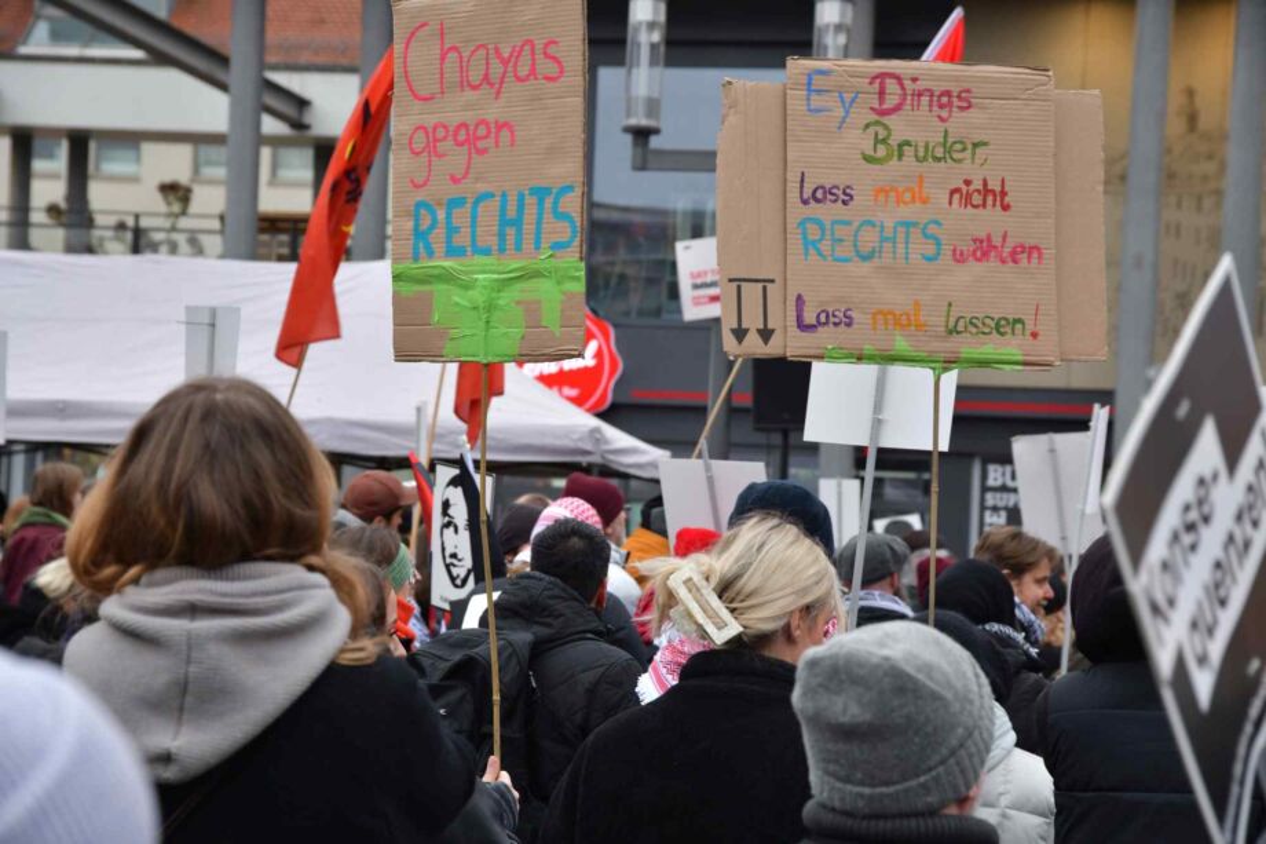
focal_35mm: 90
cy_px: 422
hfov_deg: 22.6
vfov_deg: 15.2
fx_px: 3164
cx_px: 633
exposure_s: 1/100
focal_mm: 90
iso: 640
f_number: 7.1
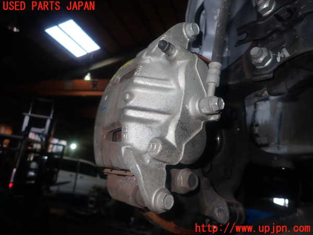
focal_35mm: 25
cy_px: 118
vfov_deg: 54.9
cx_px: 156
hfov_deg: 69.4
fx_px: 226
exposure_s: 1/30
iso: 100
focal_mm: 4.5
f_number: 5.6
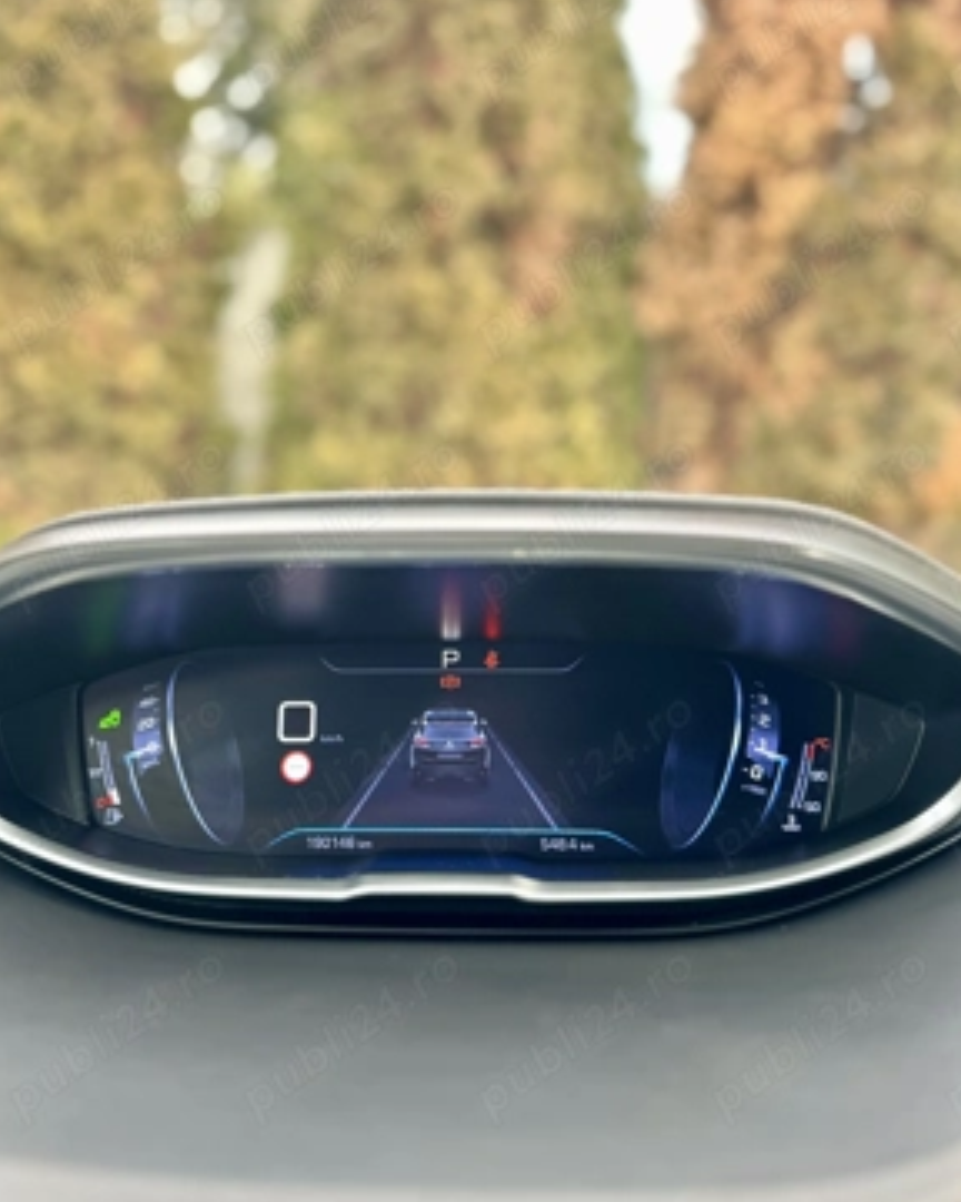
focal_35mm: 26
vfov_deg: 66.0
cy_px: 578
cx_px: 467
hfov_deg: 54.9
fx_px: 924
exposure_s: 1/112
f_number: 1.78
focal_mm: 6.86
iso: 250
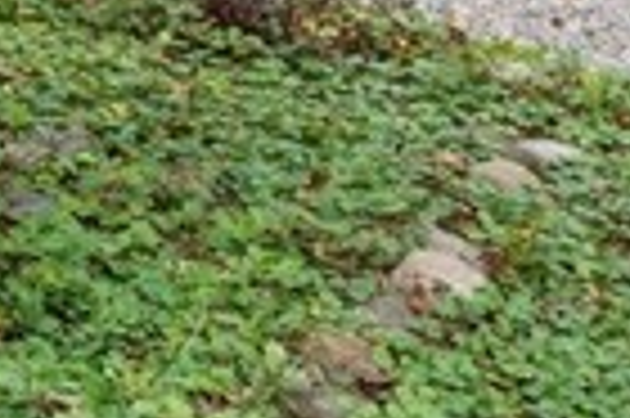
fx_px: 2569
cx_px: -1431
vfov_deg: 9.0
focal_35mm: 147
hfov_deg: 9.6
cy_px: -236
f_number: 7.1
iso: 640
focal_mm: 19
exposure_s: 1/500
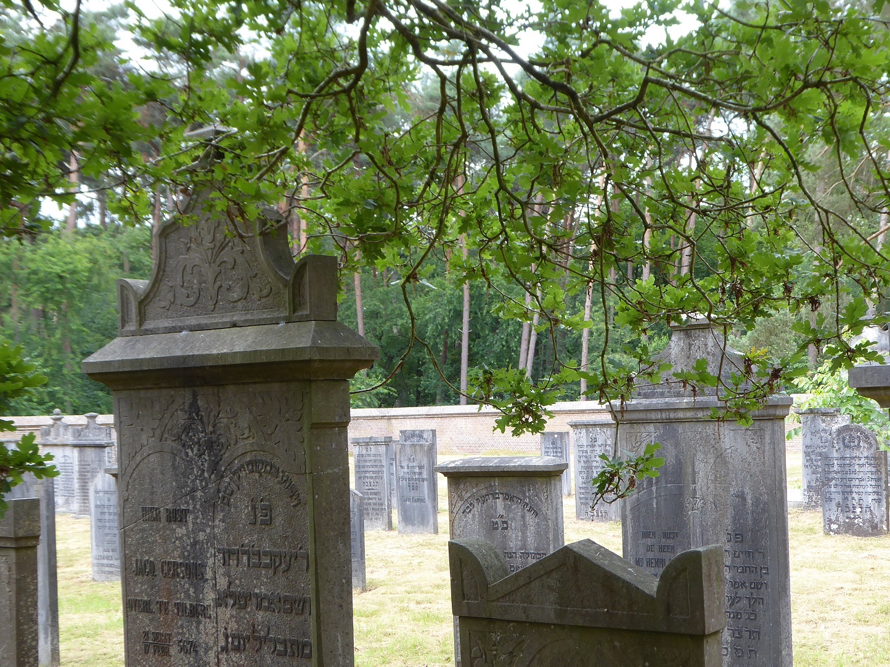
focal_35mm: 54
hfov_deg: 35.3
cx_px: 559
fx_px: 1388
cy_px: 413
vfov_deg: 27.0
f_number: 3.7
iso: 100
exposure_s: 1/60
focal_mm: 6.7
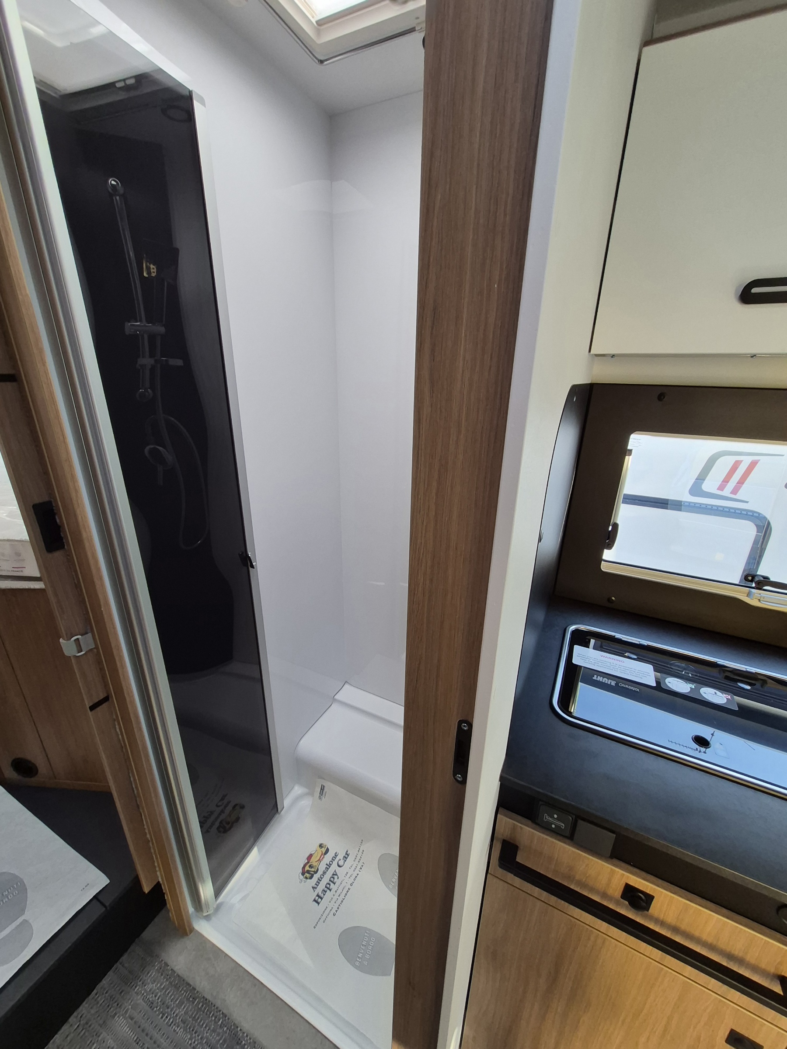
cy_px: 524
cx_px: 394
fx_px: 394
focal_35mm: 13
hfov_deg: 89.9
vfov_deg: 106.2
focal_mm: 1.74
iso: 160
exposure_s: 1/50
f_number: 2.2
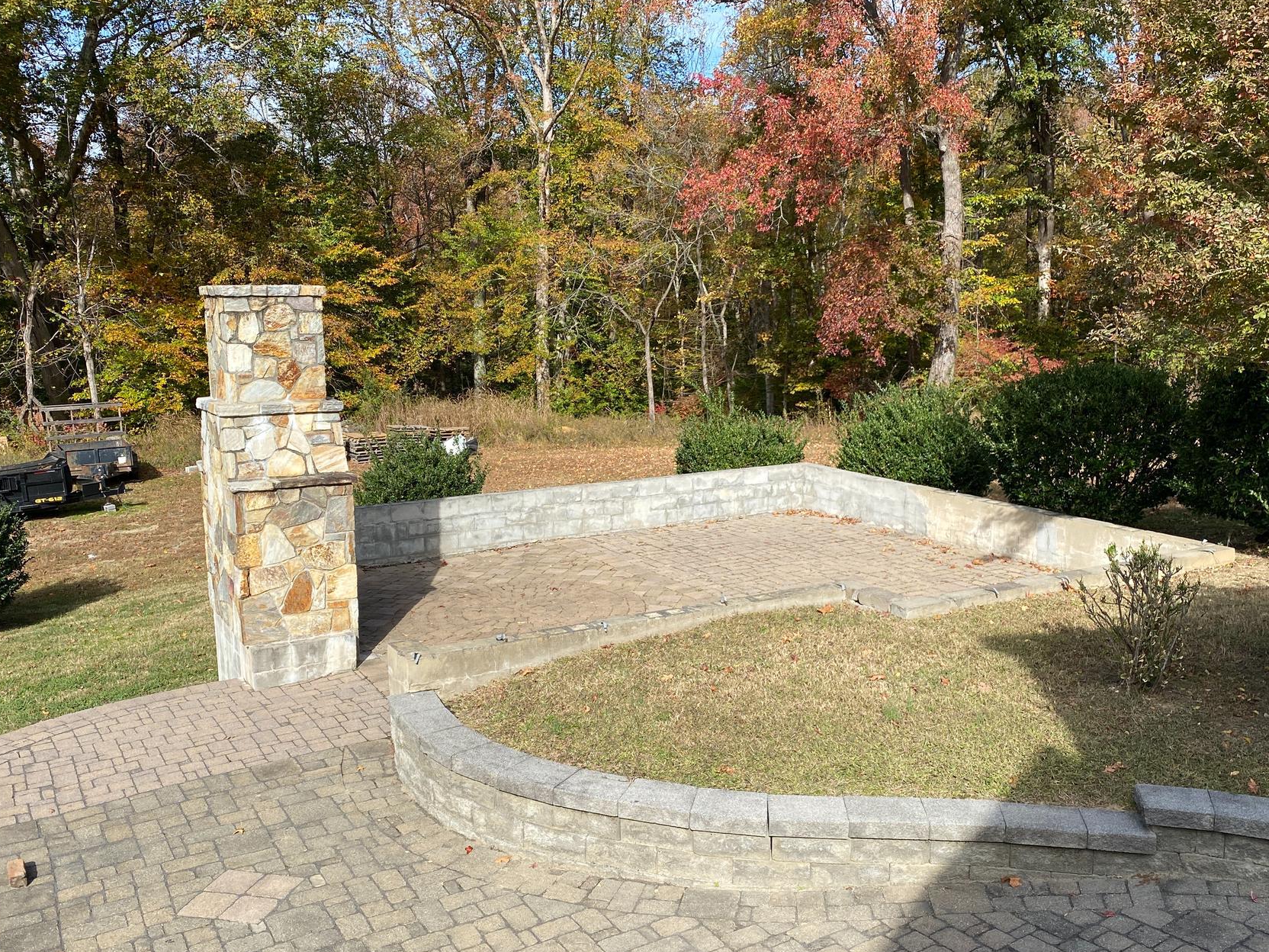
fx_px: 1173
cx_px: 647
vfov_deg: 44.1
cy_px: 508
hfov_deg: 56.8
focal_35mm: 32
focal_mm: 4.25
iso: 32
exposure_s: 1/2066
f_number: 1.8
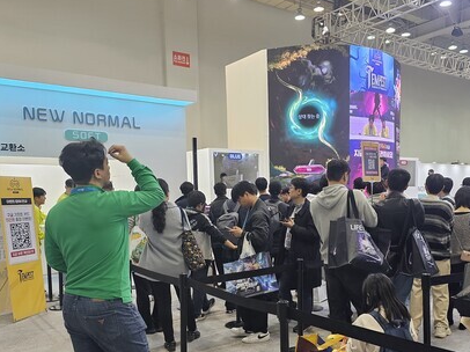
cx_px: 251
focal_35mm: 34
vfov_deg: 41.1
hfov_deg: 53.9
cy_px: 243
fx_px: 461
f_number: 1.7
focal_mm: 6.3
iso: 160
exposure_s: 1/120
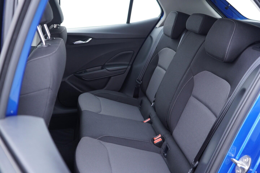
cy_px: 86
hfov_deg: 53.1
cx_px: 130
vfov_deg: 36.9
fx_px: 260
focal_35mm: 36
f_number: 2.8
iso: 400
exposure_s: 1/40
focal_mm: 24
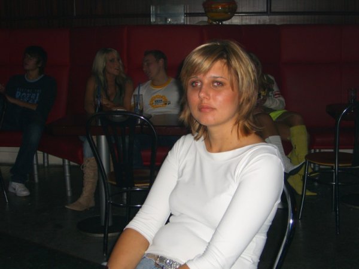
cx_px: 180
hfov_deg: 33.8
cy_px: 134
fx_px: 591
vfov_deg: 25.7
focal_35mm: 57
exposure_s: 1/60
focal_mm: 11.8
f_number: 3.6
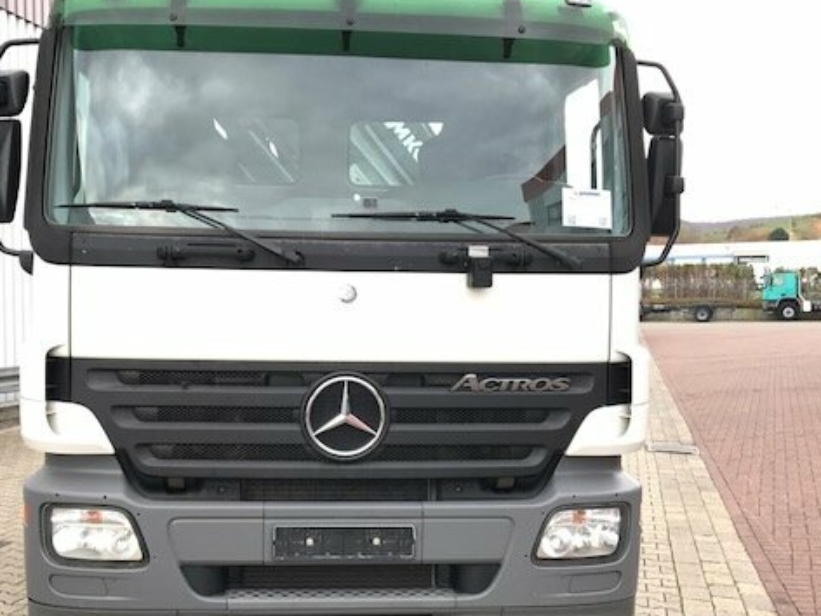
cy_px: 339
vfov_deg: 37.7
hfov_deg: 48.8
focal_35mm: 38
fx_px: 901
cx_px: 346
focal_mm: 3.99
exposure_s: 1/100
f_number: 1.8
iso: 20
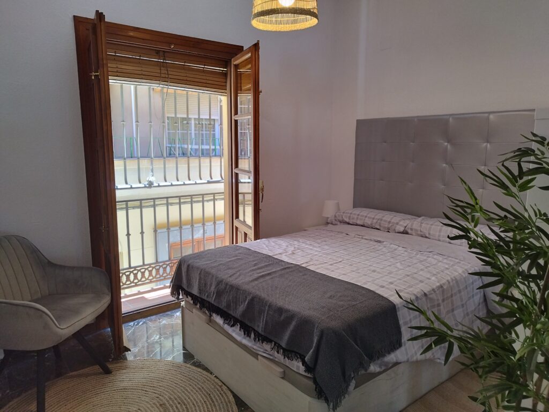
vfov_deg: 56.8
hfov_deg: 71.6
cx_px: 274
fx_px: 381
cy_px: 206
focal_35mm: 24
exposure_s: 1/50
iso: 210
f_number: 1.89
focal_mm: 5.89
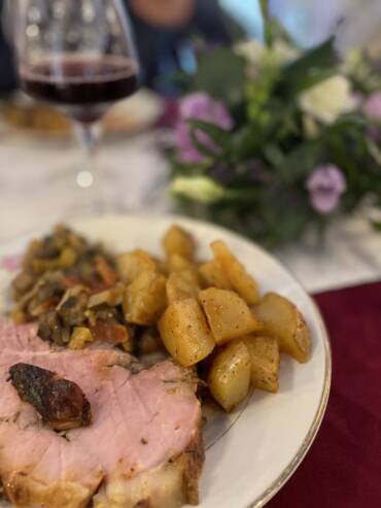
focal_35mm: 26
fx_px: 381
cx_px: 190
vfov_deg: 67.3
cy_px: 254
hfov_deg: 53.1
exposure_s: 1/33
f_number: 1.6
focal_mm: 4.2
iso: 500
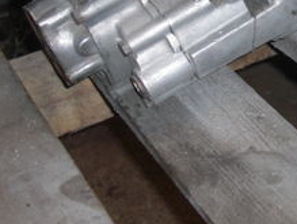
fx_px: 902
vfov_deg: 13.7
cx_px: 317
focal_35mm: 105
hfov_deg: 18.1
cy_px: -45
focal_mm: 6.3
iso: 100
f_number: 2.8
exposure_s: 1/60
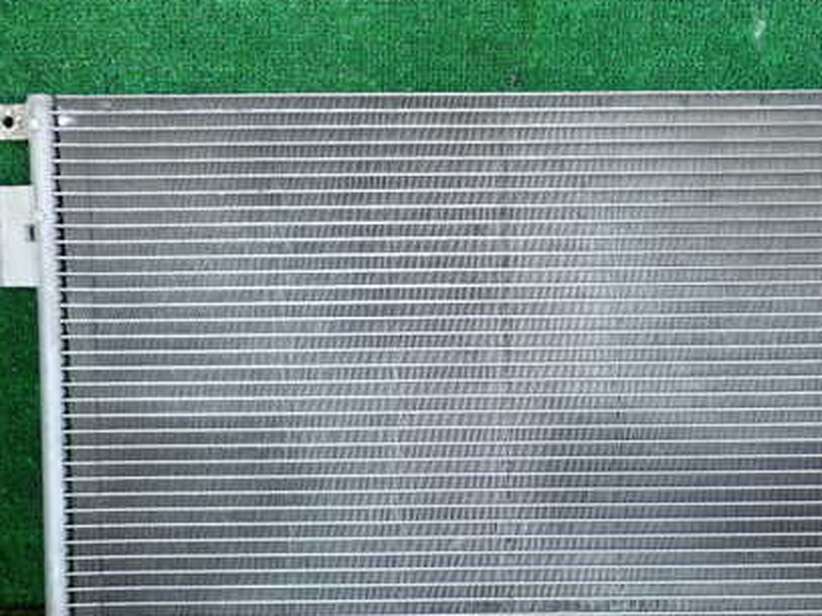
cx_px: 489
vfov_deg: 26.0
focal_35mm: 56
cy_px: 376
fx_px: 1329
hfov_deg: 34.3
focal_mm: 6.83
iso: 200
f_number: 2.7
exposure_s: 1/125
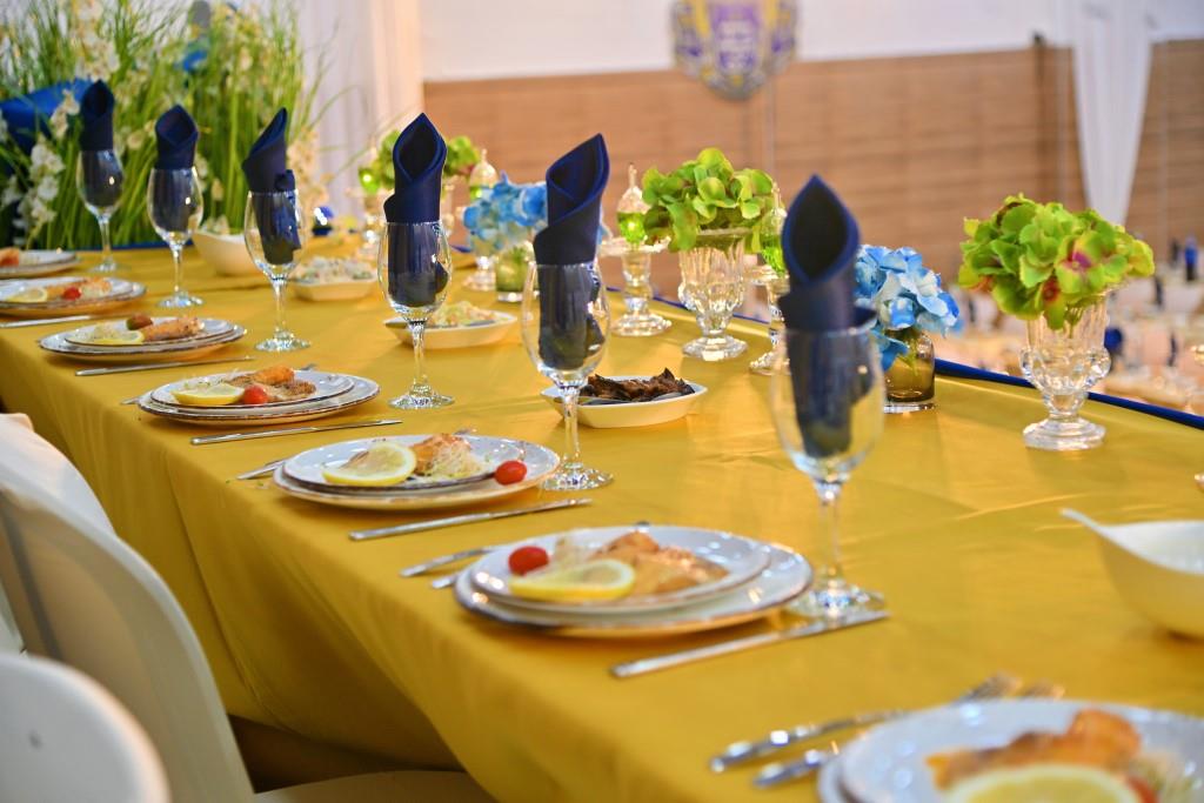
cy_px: 402
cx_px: 602
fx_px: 2174
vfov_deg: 20.9
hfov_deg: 31.0
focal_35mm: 65
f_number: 4
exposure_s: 1/125
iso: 250
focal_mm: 65
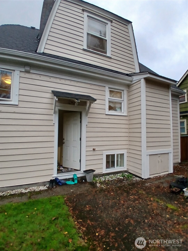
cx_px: 94
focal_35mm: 17
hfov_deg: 74.7
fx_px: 123
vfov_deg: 91.0
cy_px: 126
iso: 80
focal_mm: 1.4
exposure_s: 1/60
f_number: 2.2
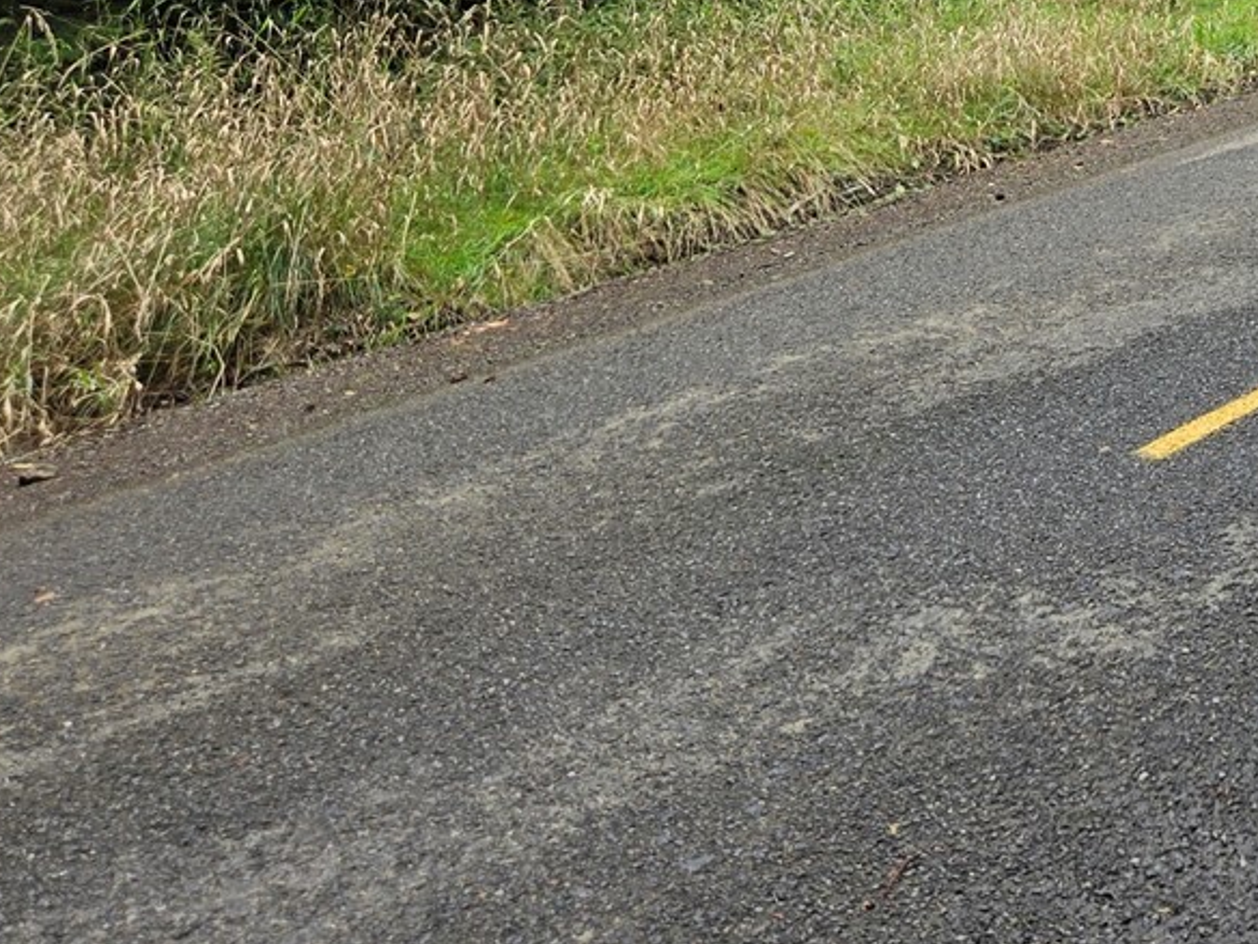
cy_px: -175
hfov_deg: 27.6
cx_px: 1450
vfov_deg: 21.7
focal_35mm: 63
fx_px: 2290
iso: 25
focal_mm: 5.4
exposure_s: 1/221
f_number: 1.8
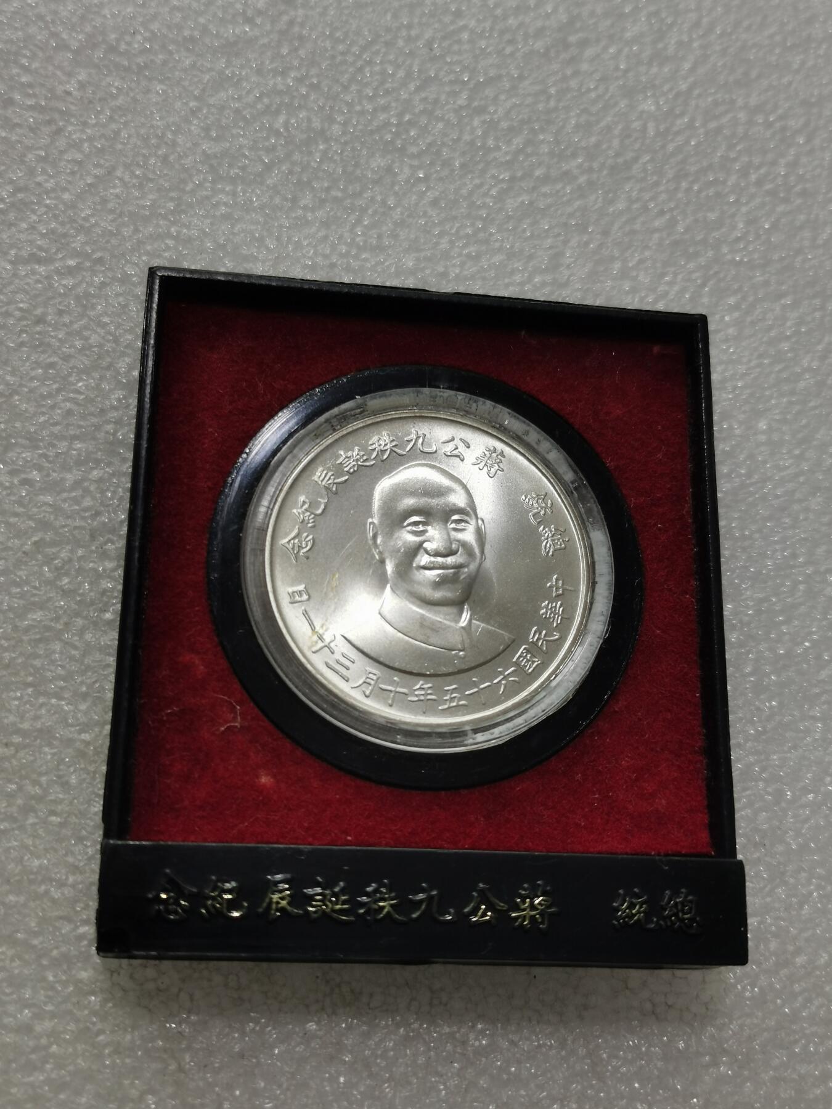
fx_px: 1346
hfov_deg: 34.3
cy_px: 554
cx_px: 416
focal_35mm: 42
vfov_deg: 44.8
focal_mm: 5.58
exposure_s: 1/175
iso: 50
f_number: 1.8
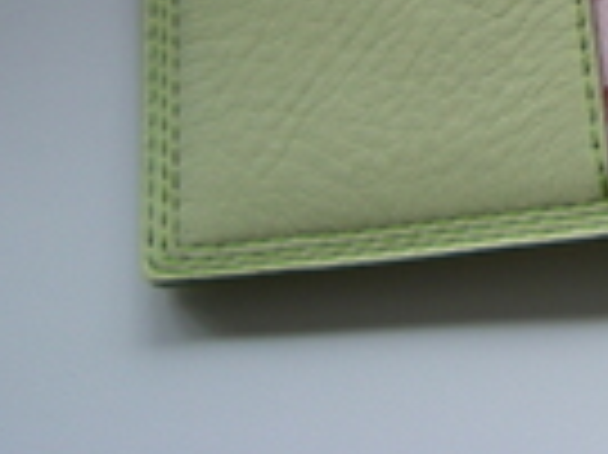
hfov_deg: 14.7
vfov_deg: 11.0
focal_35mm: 127
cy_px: -301
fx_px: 2229
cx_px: 856
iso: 80
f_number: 2.7
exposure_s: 1/50
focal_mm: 6.2
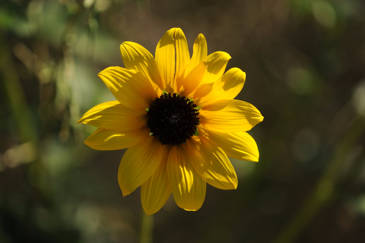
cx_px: 182
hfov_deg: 10.3
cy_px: 122
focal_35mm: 200
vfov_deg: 6.9
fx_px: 2027
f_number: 4.8
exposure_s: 1/1500
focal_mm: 200
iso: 200
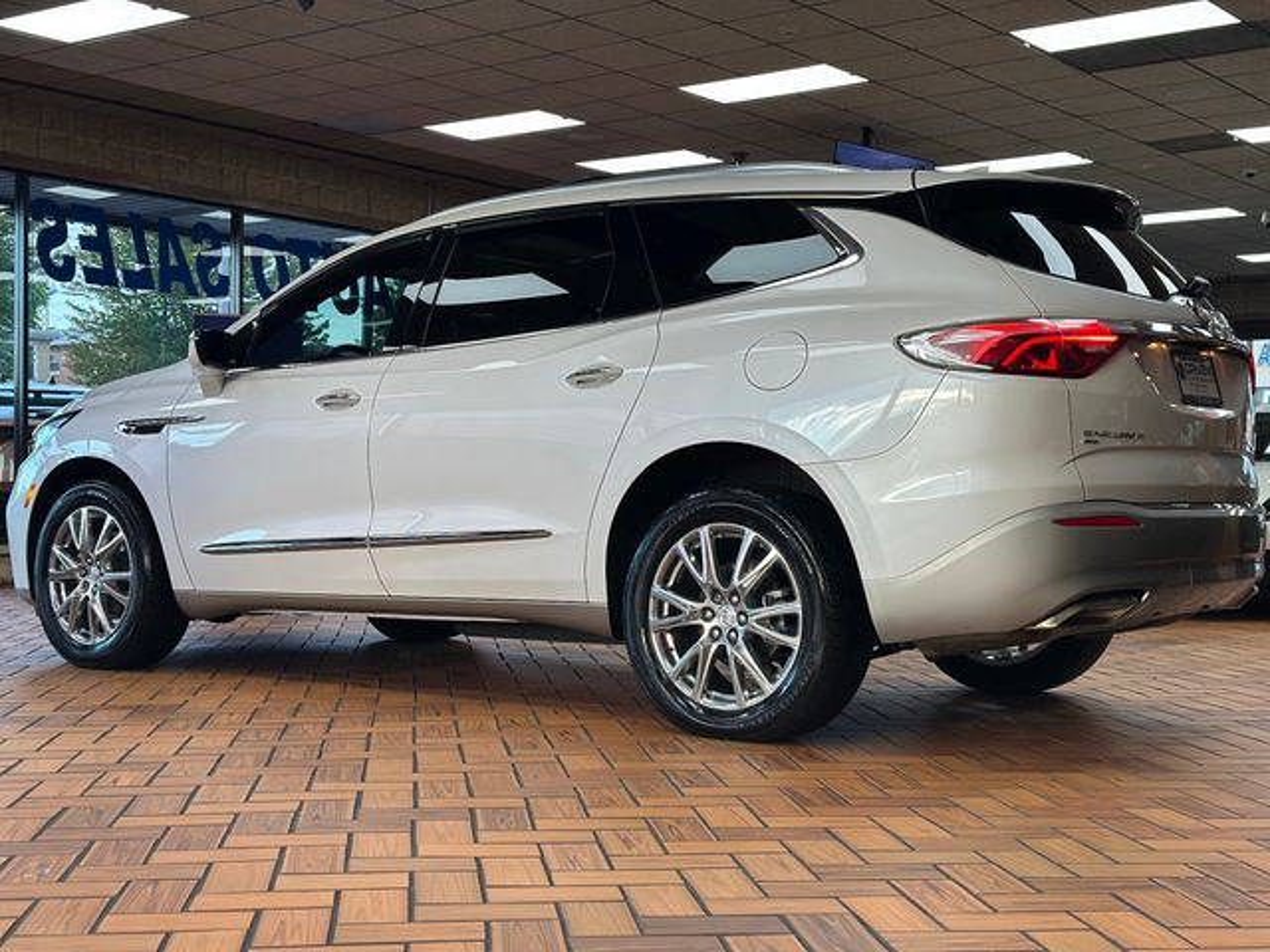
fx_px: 1761
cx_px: 635
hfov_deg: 39.7
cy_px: 476
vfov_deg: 30.3
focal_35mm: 48
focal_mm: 6.86
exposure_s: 1/214
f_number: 1.78
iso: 80
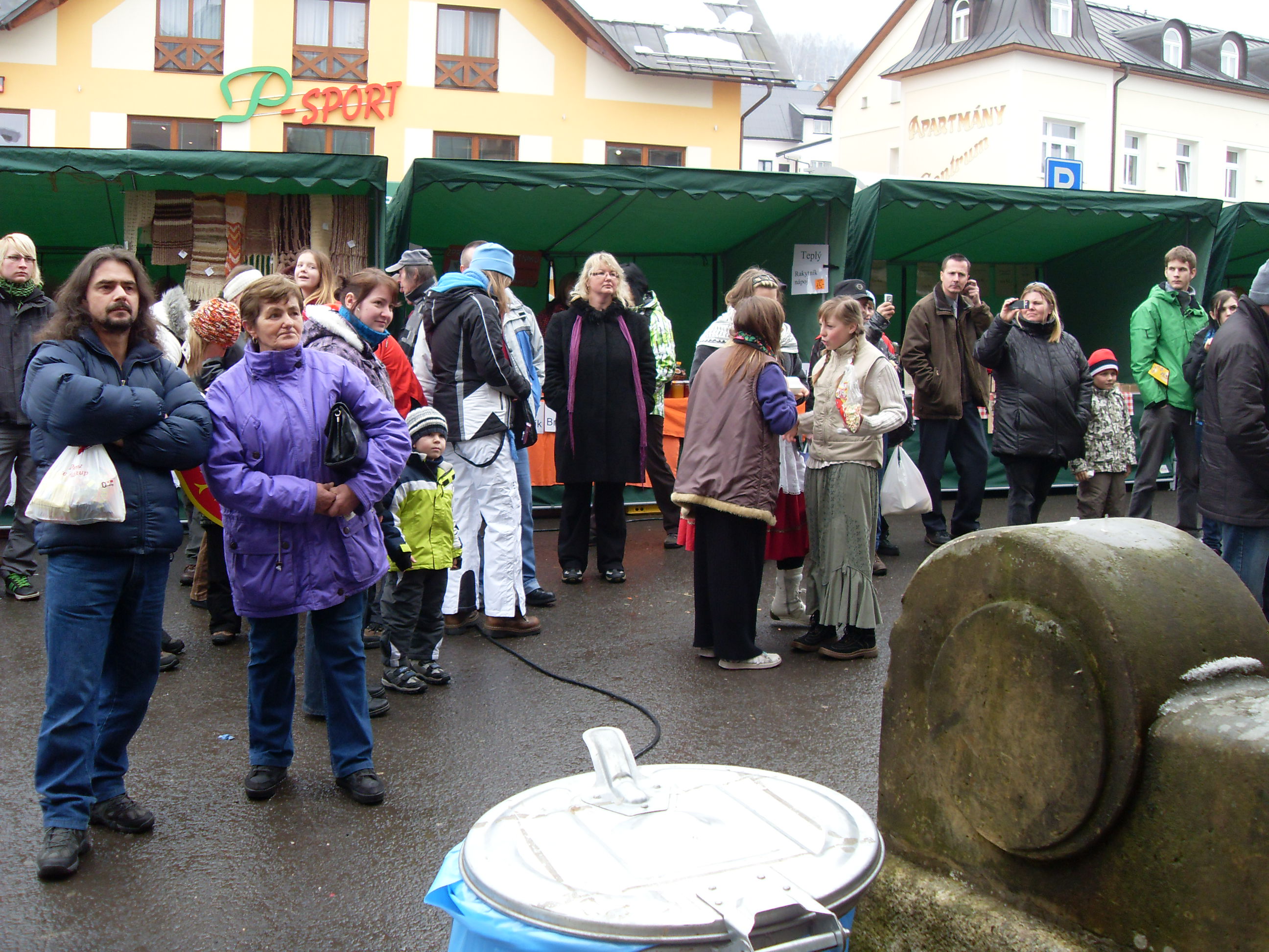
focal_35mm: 37
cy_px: 476
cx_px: 634
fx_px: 1356
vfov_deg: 38.7
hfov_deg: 50.1
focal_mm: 6.3
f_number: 2.8
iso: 80
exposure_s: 1/180
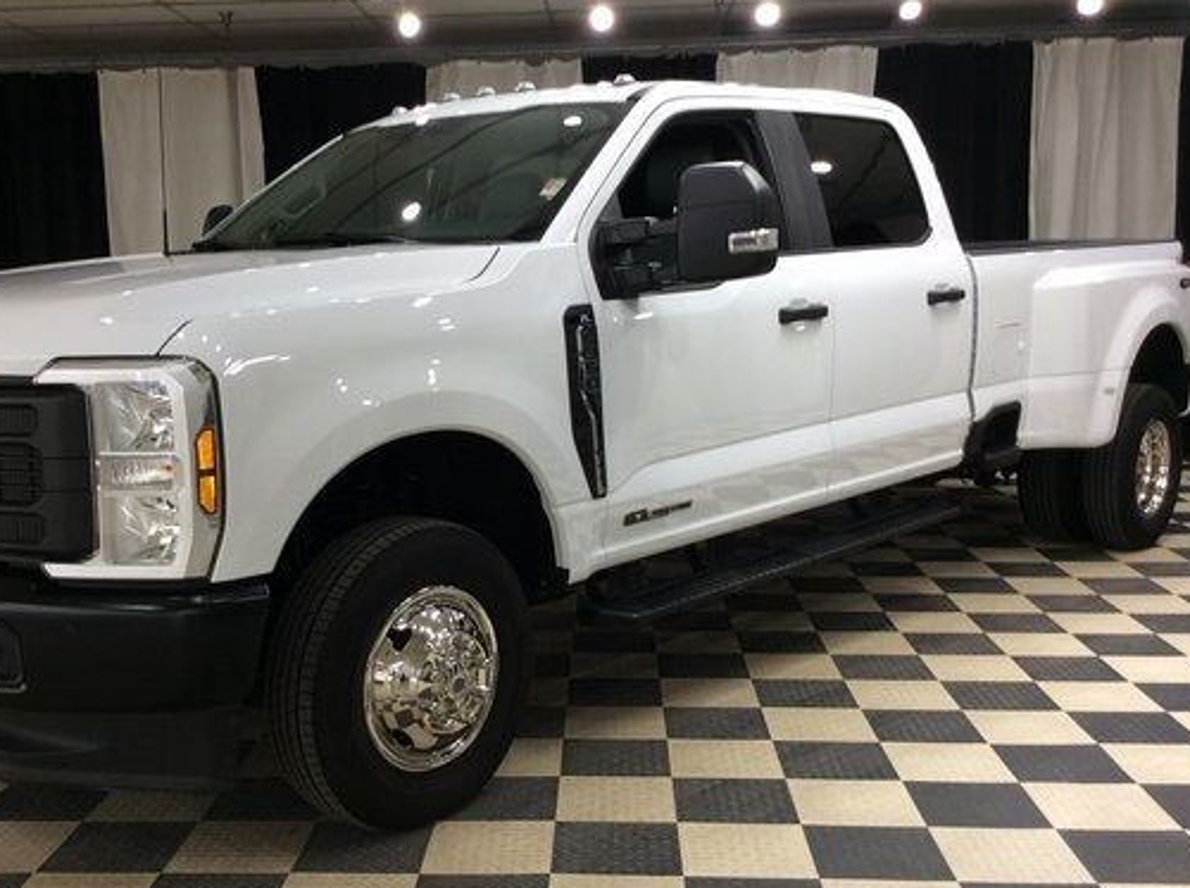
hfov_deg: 45.7
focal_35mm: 41
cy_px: 481
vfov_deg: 35.0
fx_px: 1407
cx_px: 500
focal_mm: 3.3
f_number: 2.4
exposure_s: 1/25
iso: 40
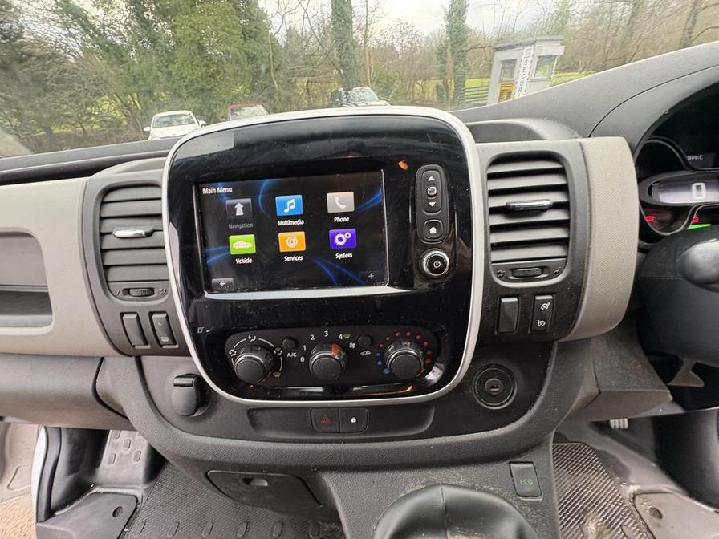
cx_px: 360
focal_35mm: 14
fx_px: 291
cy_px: 270
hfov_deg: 102.1
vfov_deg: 85.7
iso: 250
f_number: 2.2
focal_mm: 2.22
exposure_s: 1/60
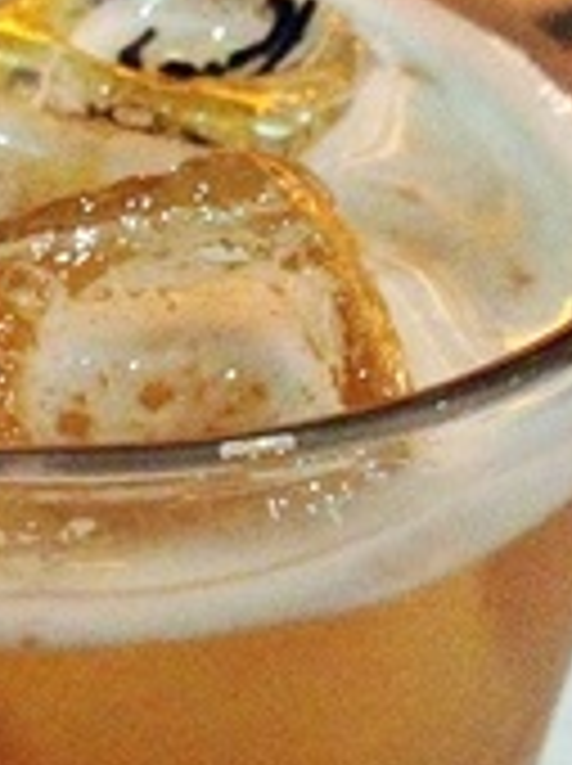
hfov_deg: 14.2
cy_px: 621
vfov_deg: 18.9
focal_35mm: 103
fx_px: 2275
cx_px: 70
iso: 800
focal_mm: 4.28
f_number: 2.4
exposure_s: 1/15
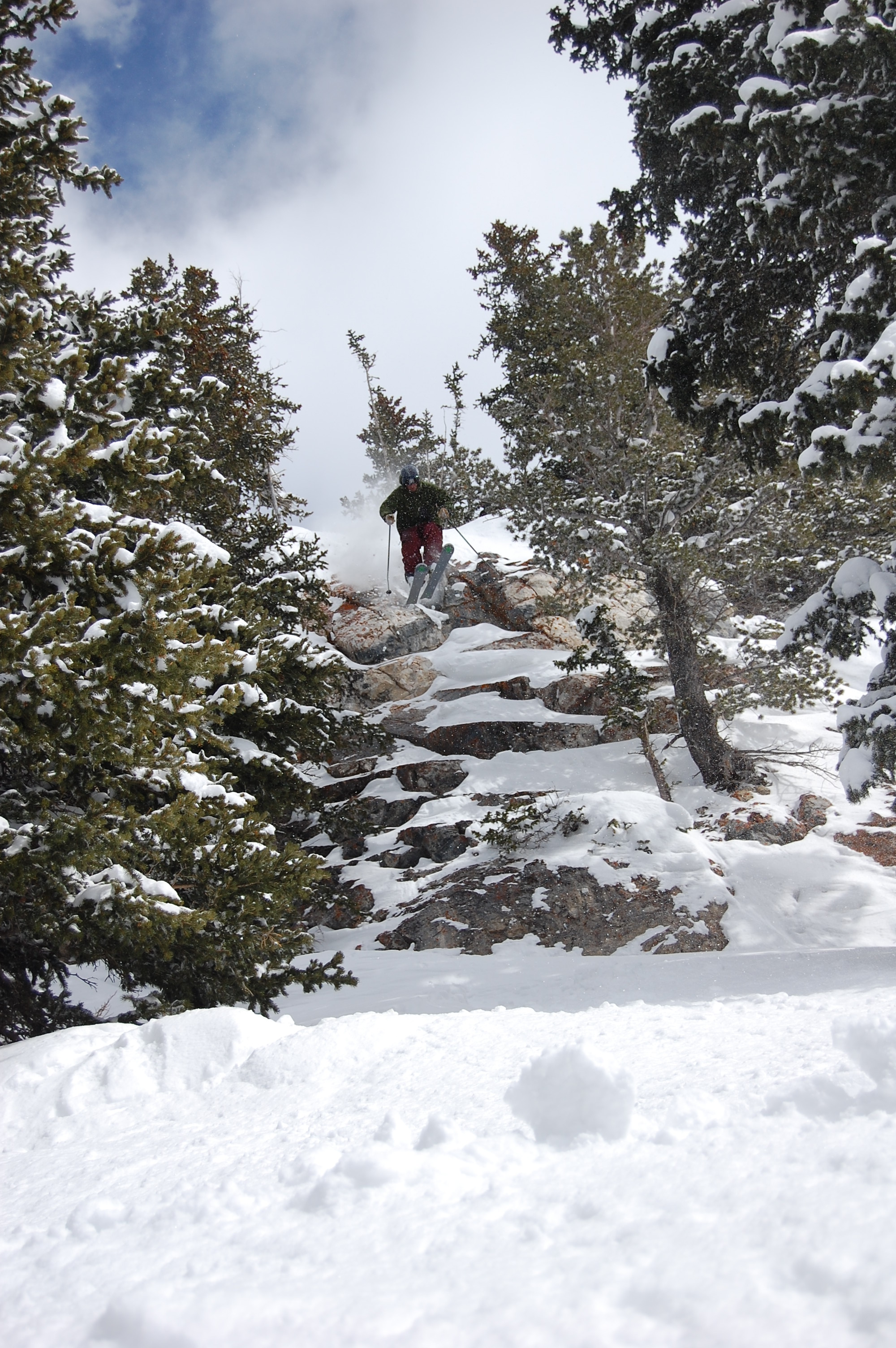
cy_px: 674
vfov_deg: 35.1
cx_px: 448
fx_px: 2132
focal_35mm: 57
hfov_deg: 23.7
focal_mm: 38
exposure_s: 1/1250
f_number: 5.6
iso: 200
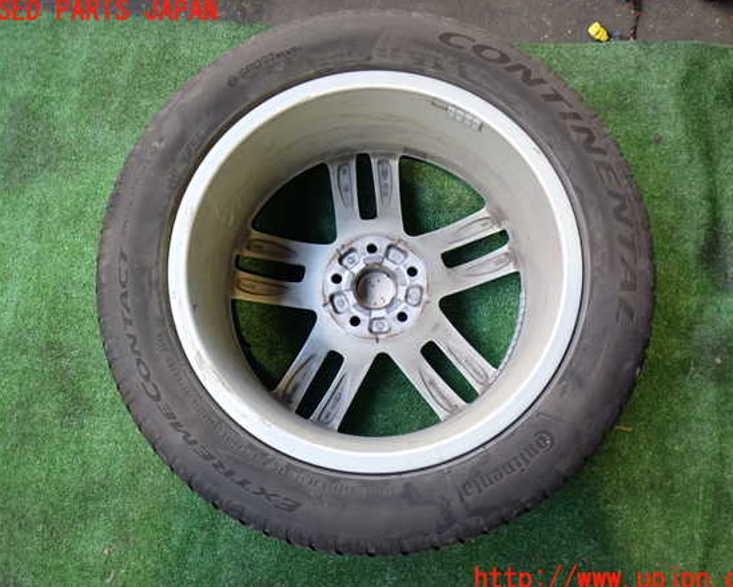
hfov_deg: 55.7
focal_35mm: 32
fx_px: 694
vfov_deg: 45.8
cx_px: 375
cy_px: 296
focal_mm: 5.4
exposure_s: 1/30
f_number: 2.3
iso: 200
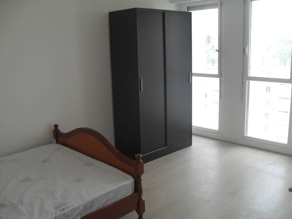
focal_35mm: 35
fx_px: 295
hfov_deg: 52.6
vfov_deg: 40.7
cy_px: 110
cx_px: 146
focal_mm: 6.2
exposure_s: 1/90
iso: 100
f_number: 2.8
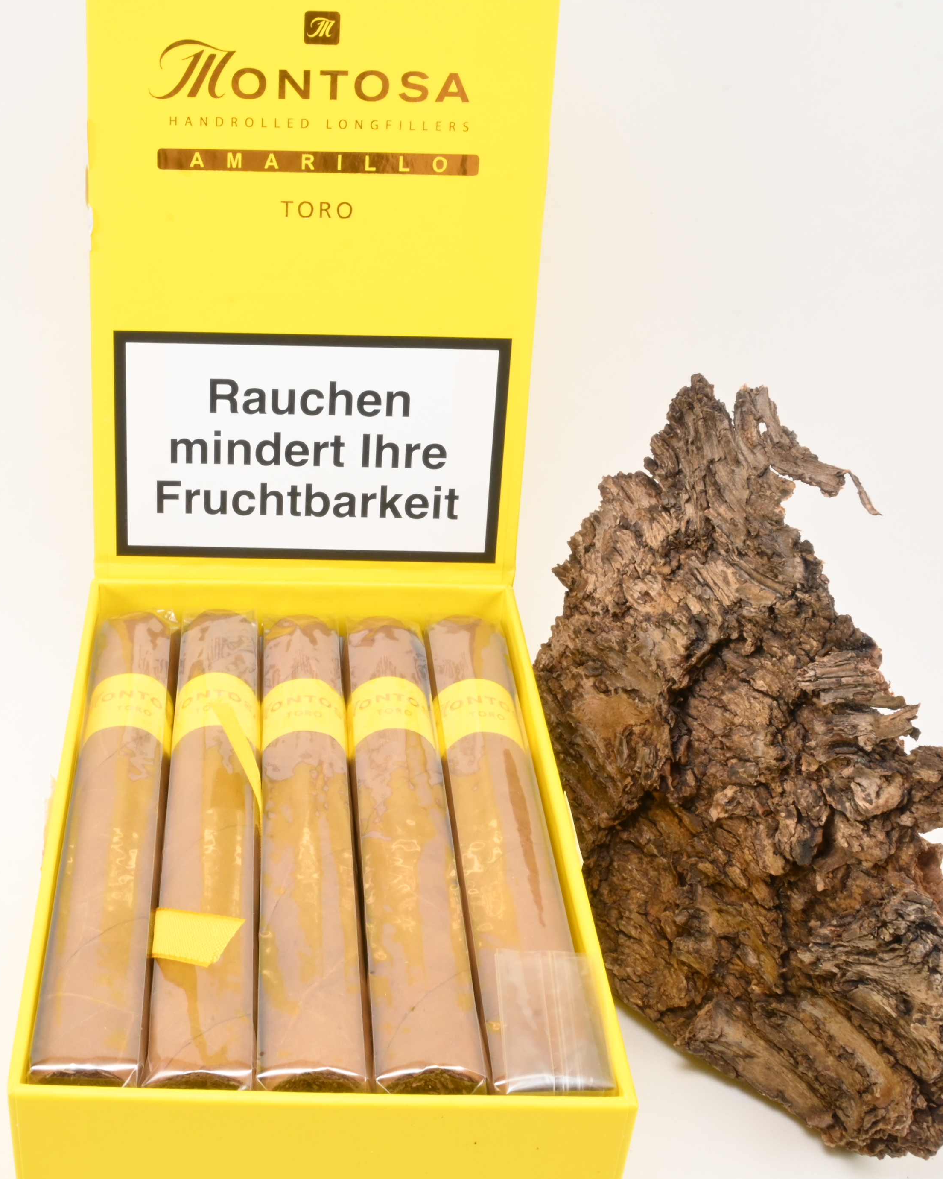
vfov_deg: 41.4
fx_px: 1560
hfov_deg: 33.1
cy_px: 591
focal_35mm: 45
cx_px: 251
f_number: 22
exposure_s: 1/15
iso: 640
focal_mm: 21
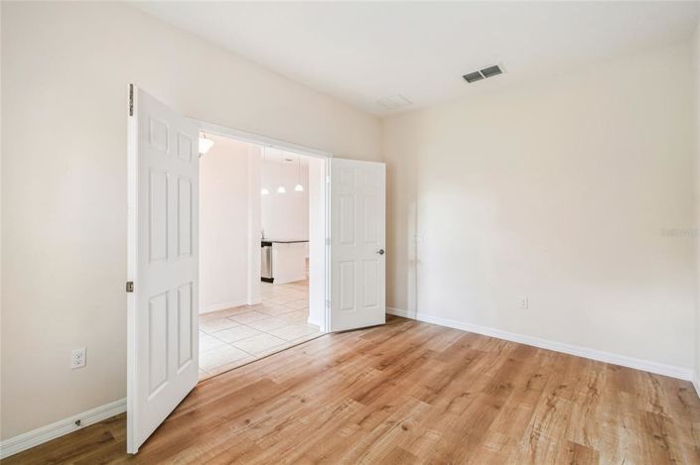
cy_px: 232
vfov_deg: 77.2
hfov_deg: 100.4
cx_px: 350
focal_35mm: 15
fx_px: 291
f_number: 7.1
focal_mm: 10
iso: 100
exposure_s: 1/4
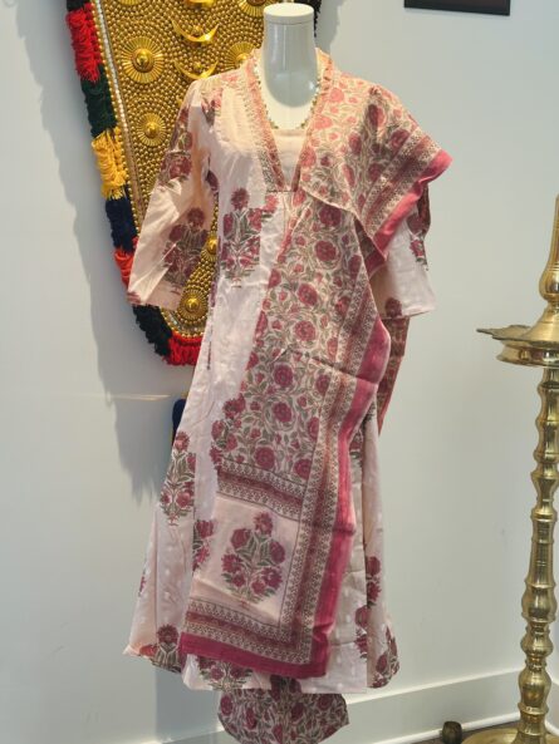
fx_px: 1033
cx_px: 280
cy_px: 372
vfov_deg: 39.6
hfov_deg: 30.3
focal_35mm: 48
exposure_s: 1/60
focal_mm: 6.86
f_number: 1.78
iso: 160
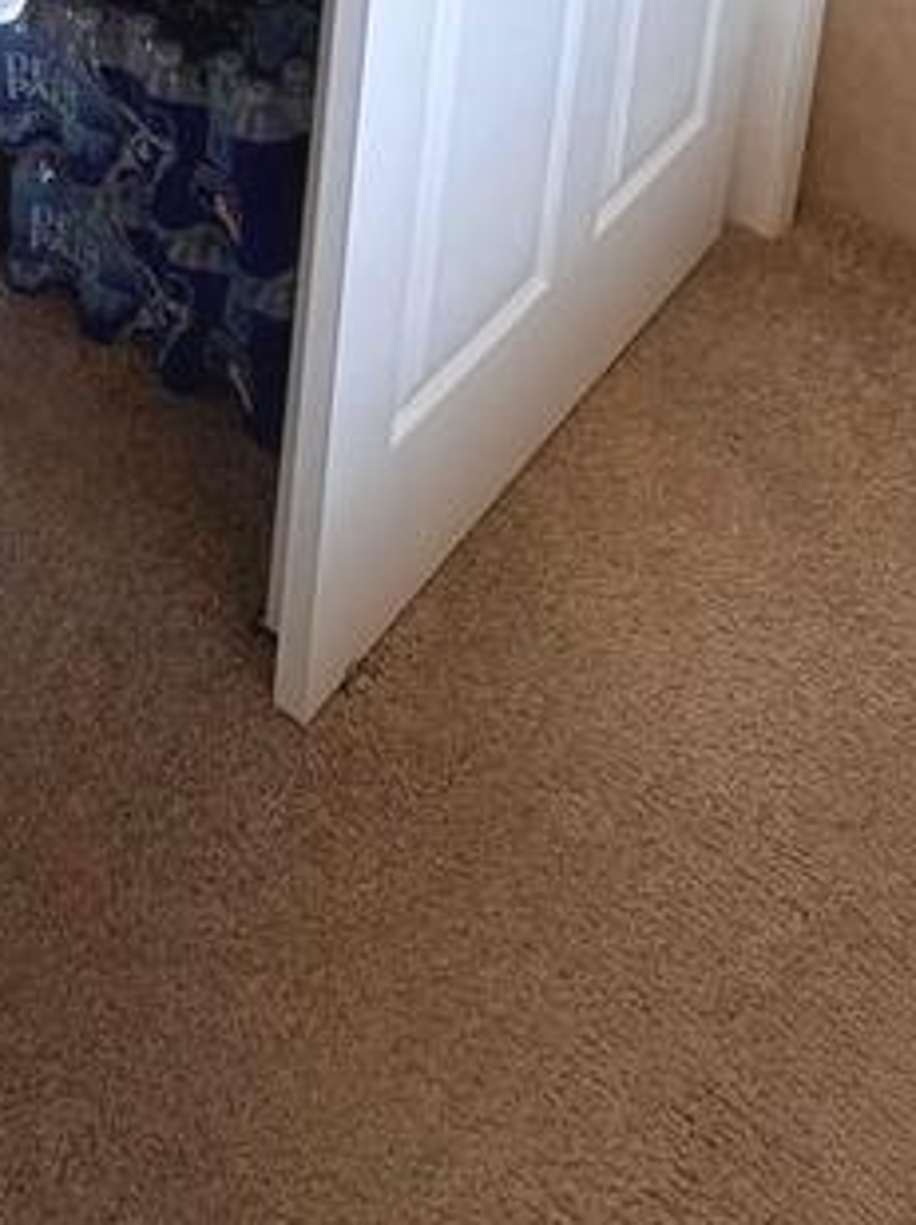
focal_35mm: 49
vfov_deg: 28.8
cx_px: 151
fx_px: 1732
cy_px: -500
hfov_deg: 28.8
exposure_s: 1/120
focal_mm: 2.22
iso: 125
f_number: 2.2
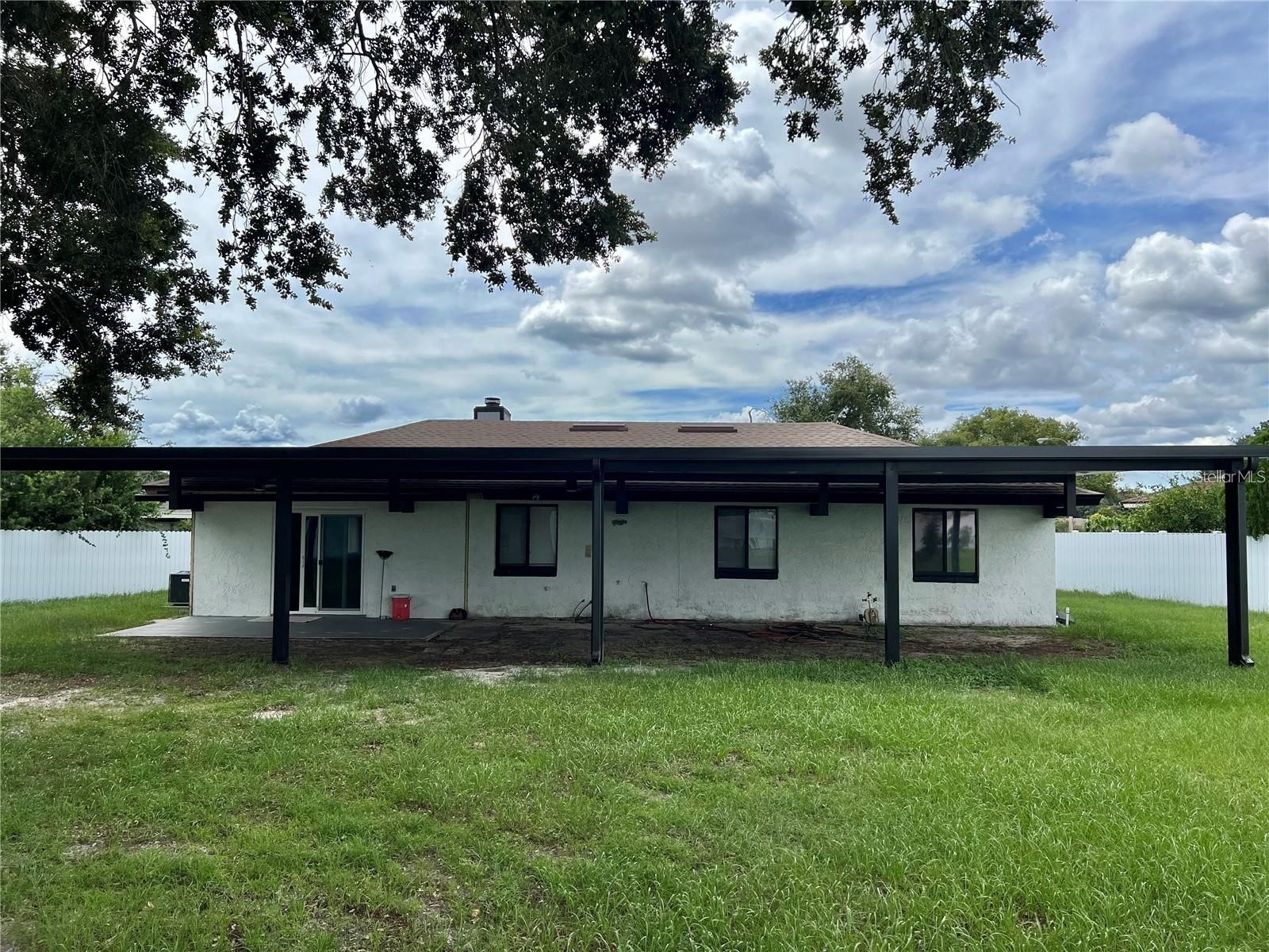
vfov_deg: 53.1
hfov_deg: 67.3
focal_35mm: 26
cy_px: 476
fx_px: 953
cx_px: 634
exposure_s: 1/6579
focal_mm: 5.7
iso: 50
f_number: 1.5
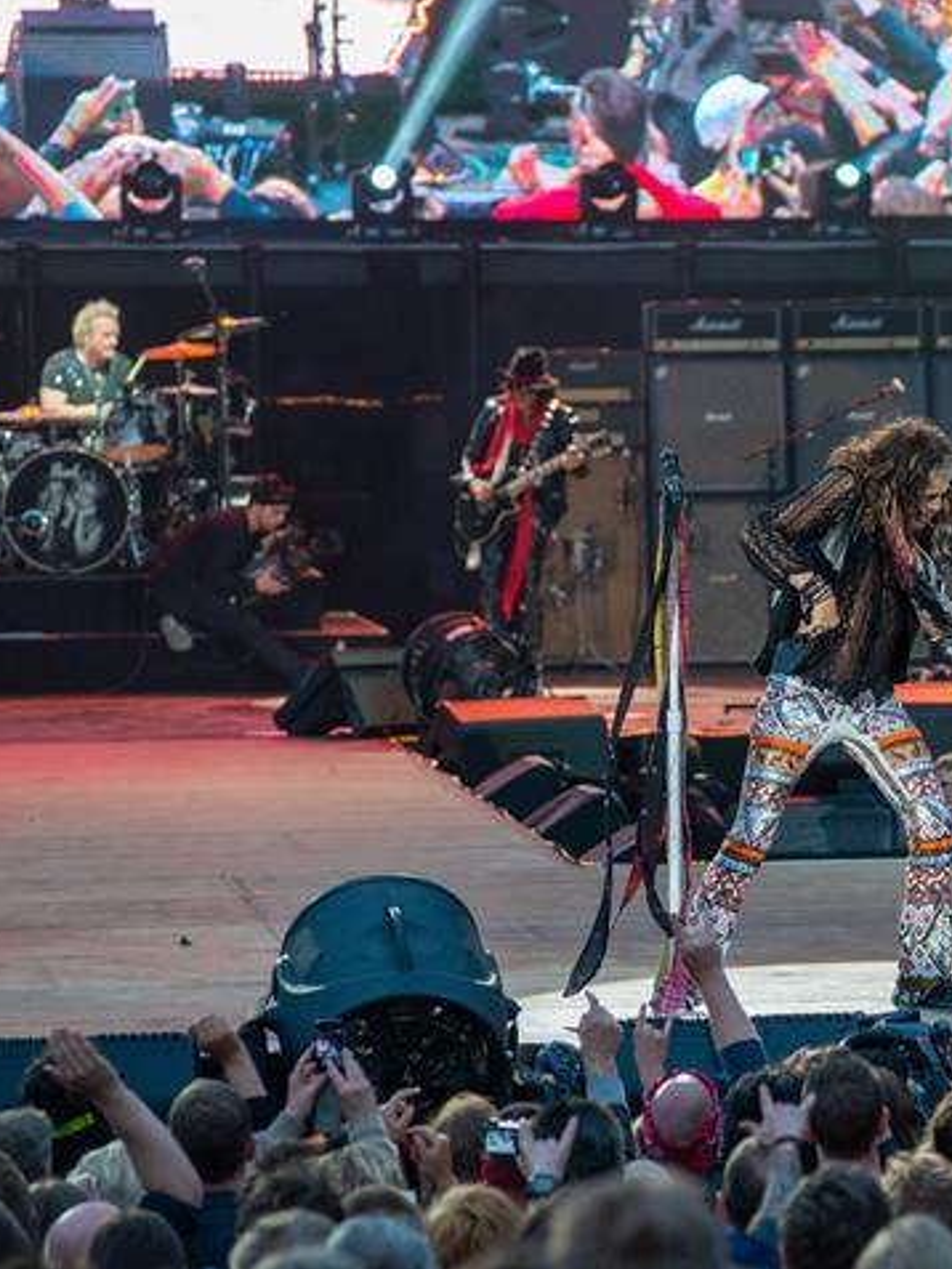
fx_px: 8247
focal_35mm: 225
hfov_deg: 6.6
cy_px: 632
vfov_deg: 8.8
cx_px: 915
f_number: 5
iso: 1600
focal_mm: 155
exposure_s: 1/640
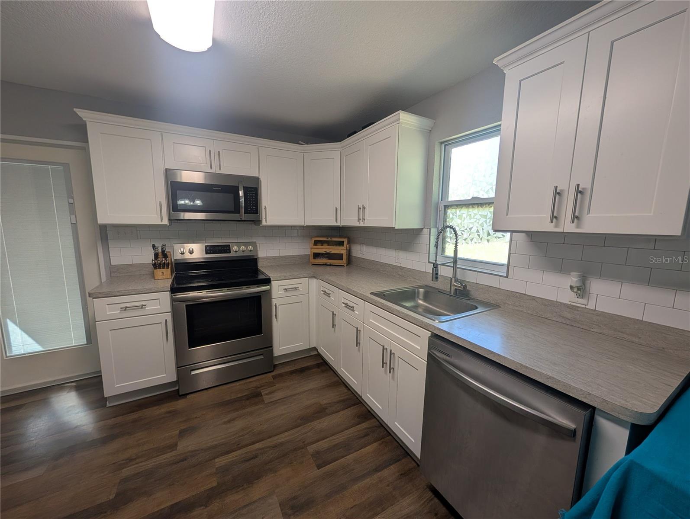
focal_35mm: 12
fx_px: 240
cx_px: 345
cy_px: 260
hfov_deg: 110.5
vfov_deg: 94.6
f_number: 1.7
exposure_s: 1/162
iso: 74
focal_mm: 2.02
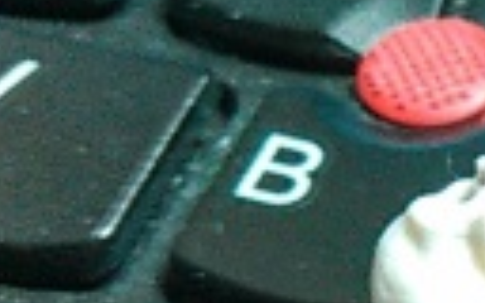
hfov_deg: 11.3
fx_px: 2102
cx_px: 1106
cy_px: 485
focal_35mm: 159
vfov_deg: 8.0
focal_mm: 4
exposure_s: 1/6.53
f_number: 2.4
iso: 800
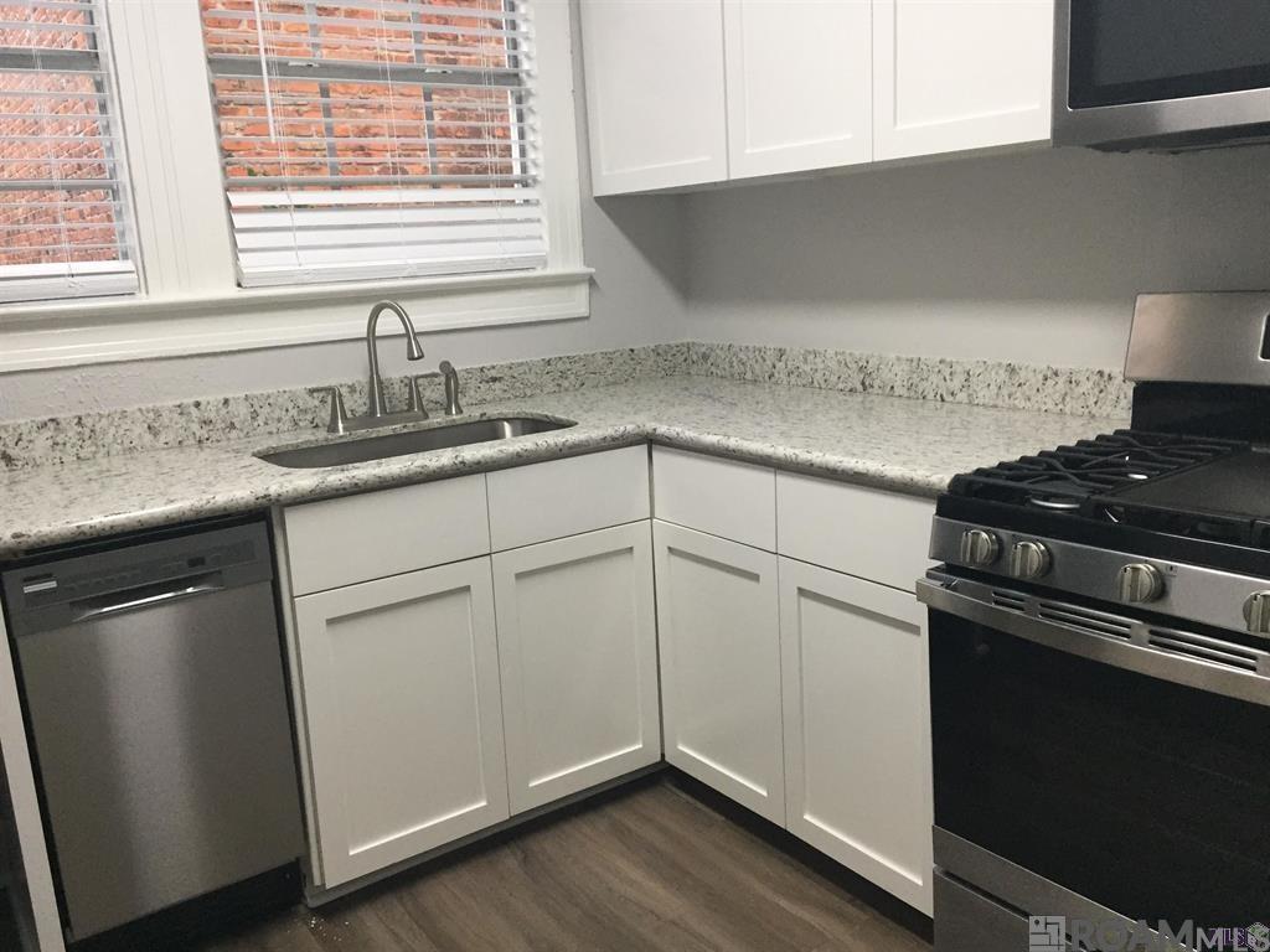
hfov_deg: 61.7
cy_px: 476
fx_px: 1064
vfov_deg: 48.2
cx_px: 635
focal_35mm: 29
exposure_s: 1/30
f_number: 2.2
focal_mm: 4.15
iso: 50
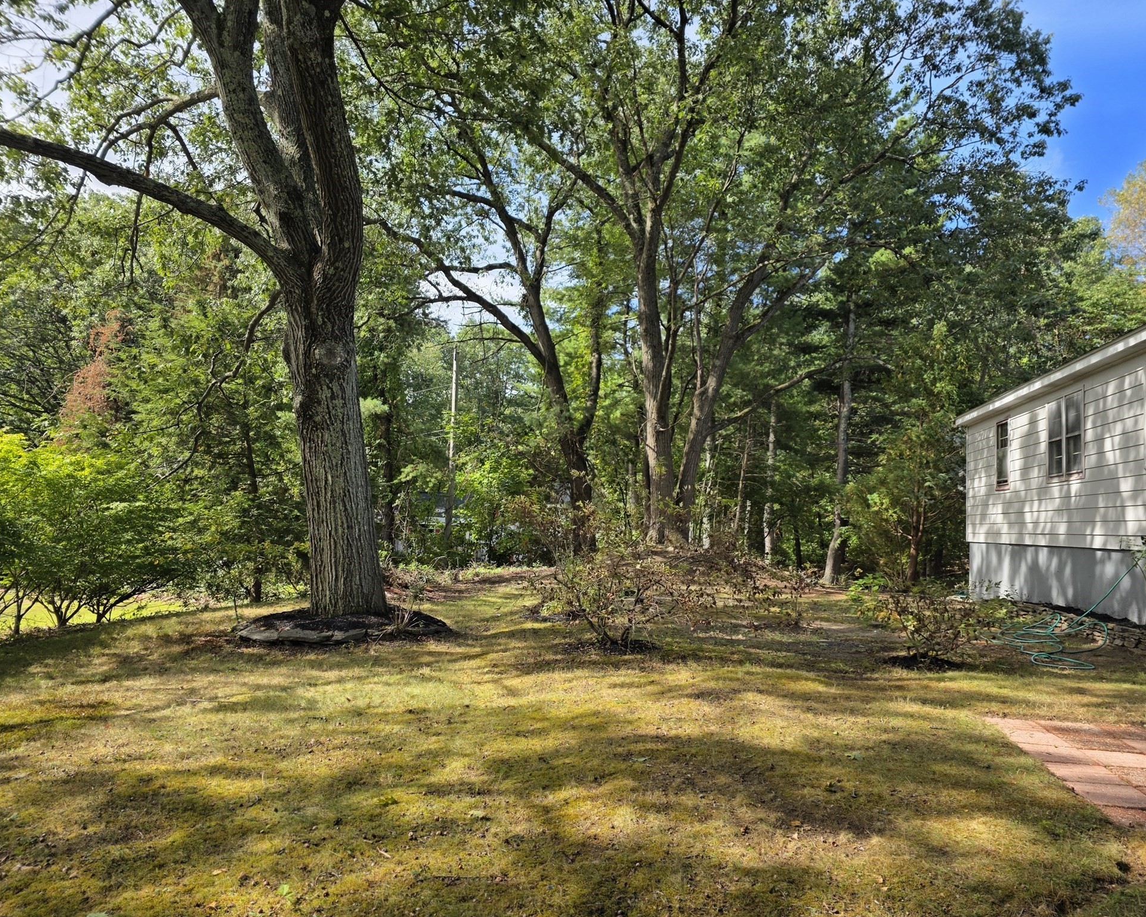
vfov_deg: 58.8
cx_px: 583
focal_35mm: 24
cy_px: 458
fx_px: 814
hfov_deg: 70.3
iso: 80
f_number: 1.7
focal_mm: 6.3
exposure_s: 1/3608
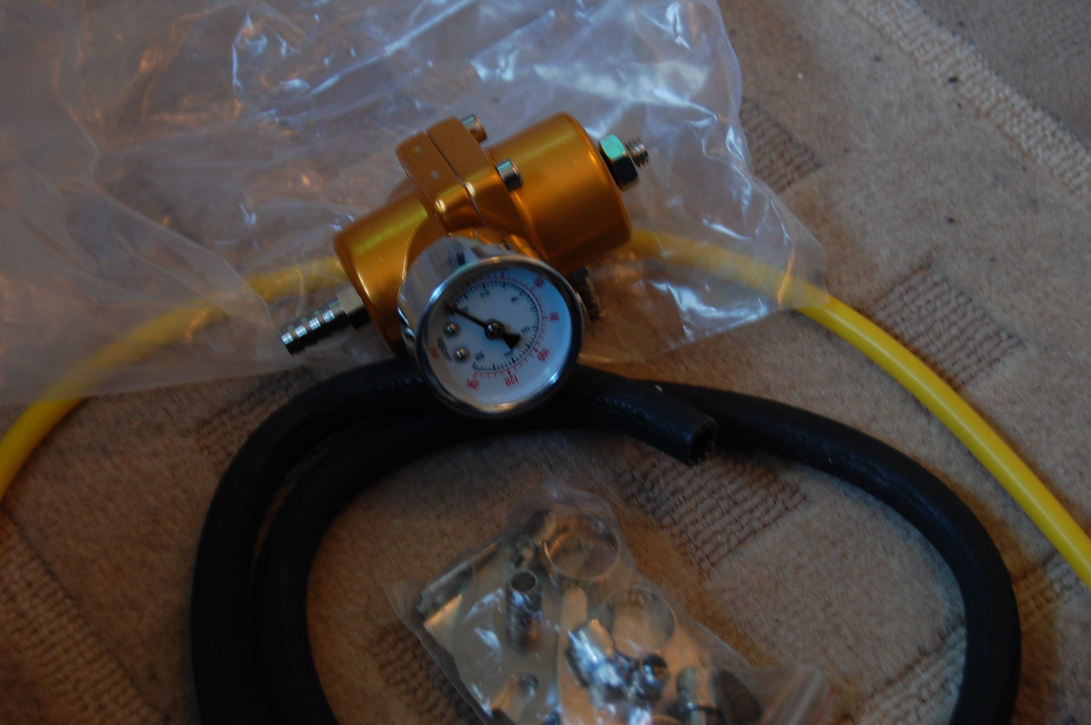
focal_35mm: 68
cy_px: 362
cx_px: 546
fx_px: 2044
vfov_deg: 20.1
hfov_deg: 29.9
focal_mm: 45
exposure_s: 1/5
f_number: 5.3
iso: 400
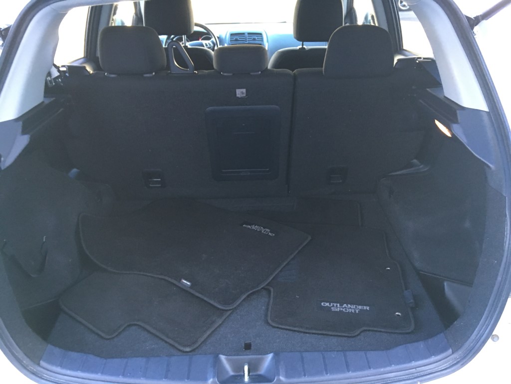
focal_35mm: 29
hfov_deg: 61.7
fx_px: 428
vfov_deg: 48.2
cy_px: 192
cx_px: 256
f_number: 2.2
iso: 160
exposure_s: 1/30
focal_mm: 4.15
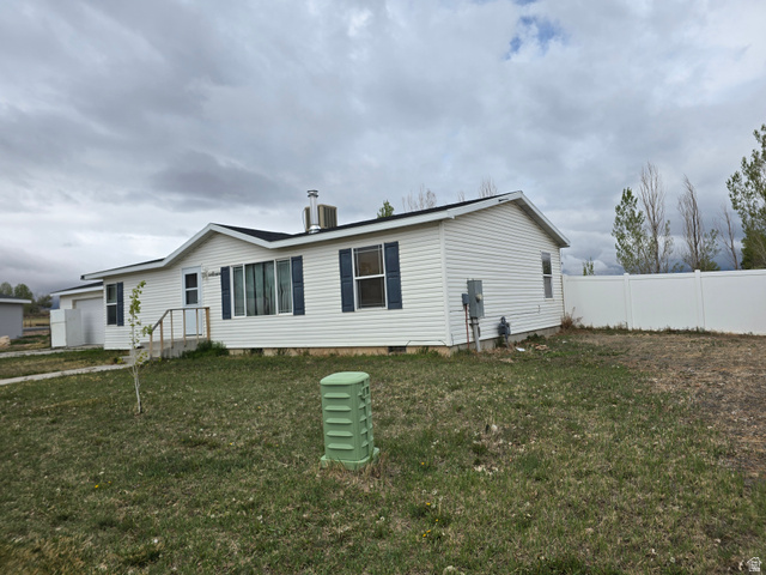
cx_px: 383
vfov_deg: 58.9
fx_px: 509
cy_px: 288
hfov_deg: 73.9
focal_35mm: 23
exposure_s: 1/1465
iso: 12
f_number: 1.7
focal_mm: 6.3
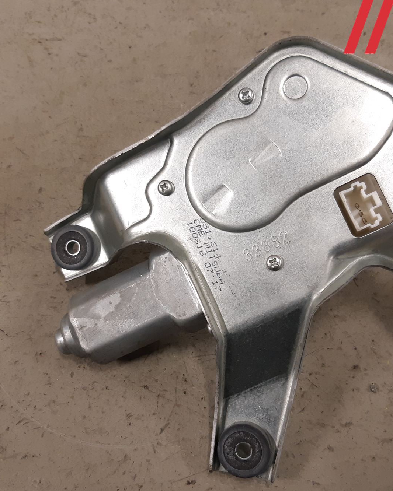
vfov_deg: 46.8
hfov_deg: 38.2
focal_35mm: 39
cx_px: 192
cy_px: 274
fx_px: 567
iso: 125
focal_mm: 3.93
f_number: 1.7
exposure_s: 1/50
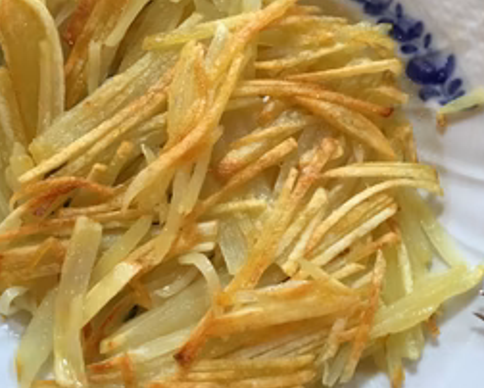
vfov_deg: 31.5
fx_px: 688
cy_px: 184
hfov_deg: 38.7
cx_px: 206
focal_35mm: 48
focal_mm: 3.3
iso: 25
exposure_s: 1/30
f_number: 2.4
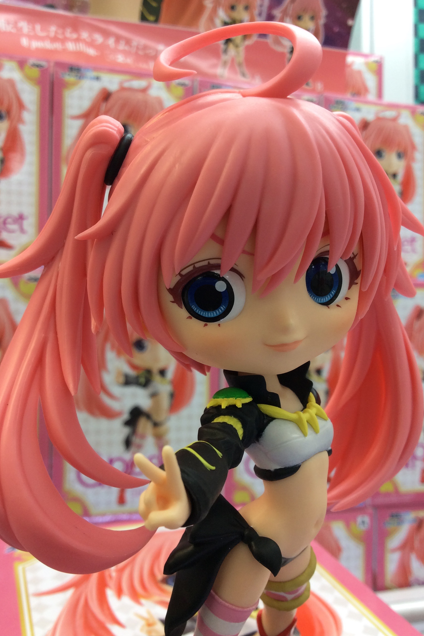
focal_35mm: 34
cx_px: 204
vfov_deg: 55.8
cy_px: 324
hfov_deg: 38.9
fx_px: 601
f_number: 2.4
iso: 32
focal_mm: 3.3
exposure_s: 1/60
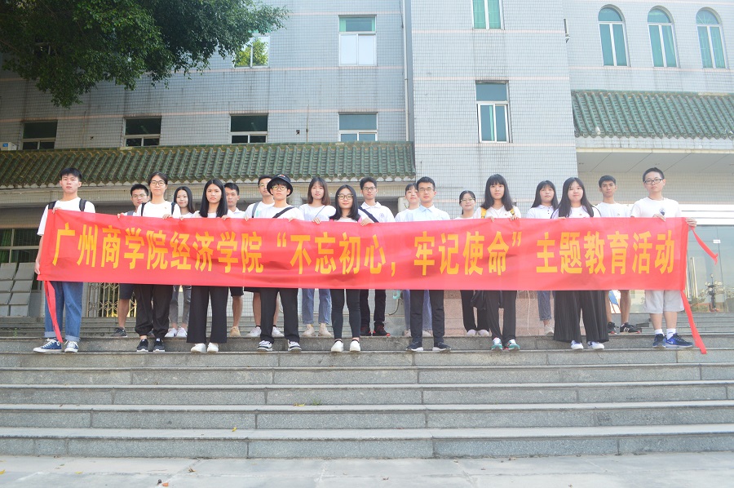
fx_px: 550
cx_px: 367
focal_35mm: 27
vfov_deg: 47.8
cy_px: 244
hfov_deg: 67.4
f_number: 9
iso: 400
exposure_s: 1/100
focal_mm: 18
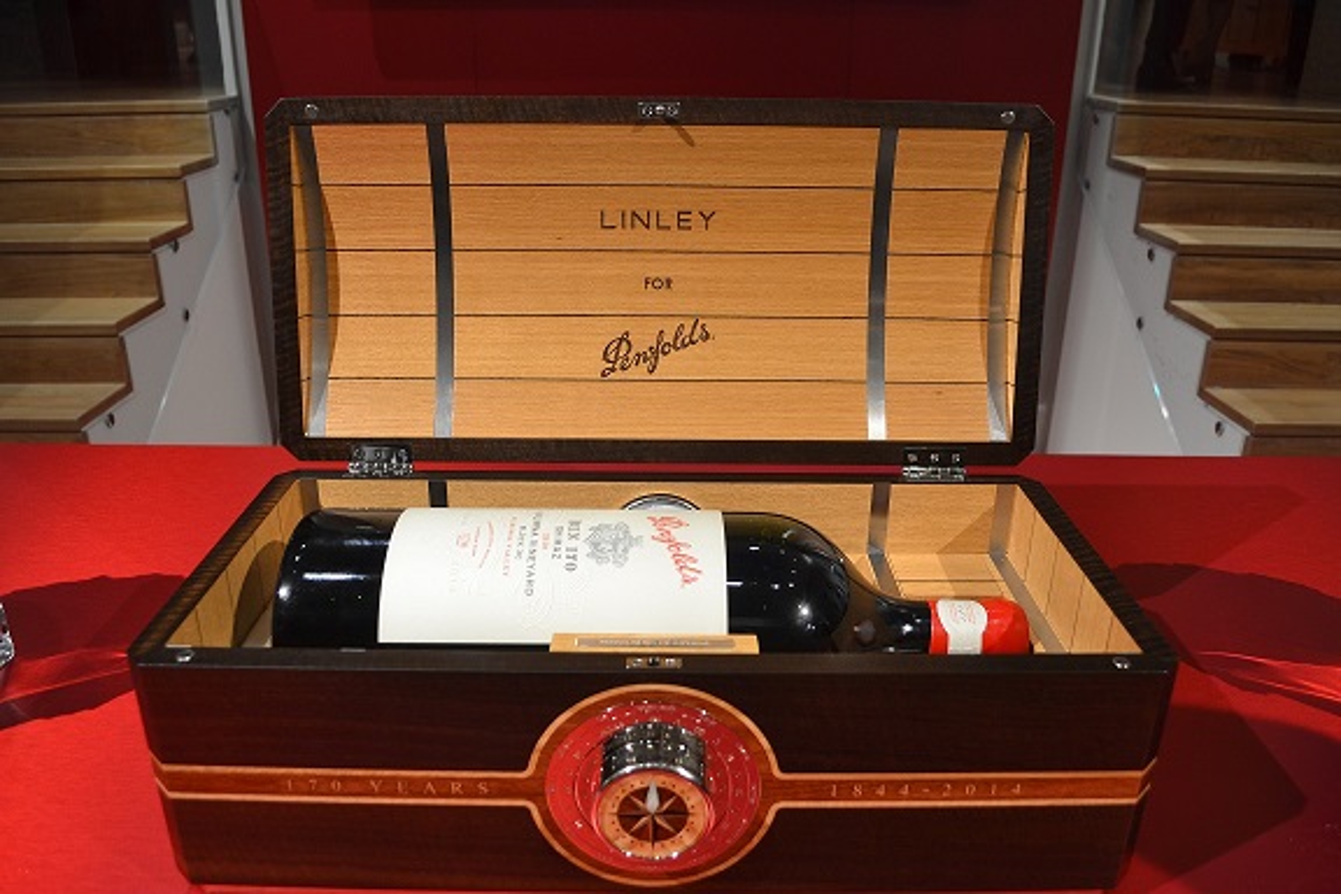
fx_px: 1006
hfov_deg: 67.4
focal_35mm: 27
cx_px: 670
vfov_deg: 47.9
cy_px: 447
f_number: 3.5
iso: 400
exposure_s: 1/20
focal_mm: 18
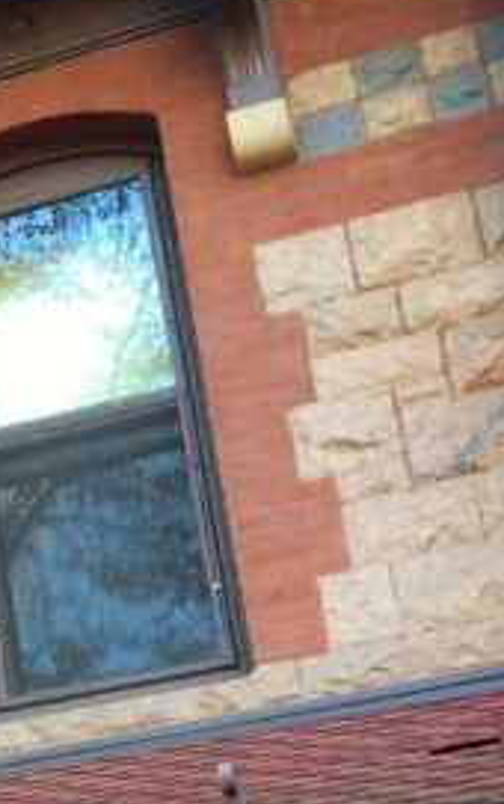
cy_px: 715
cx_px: -916
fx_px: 2543
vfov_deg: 17.7
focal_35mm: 116
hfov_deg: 9.4
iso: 40
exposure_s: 1/40
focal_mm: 4.15
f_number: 2.2
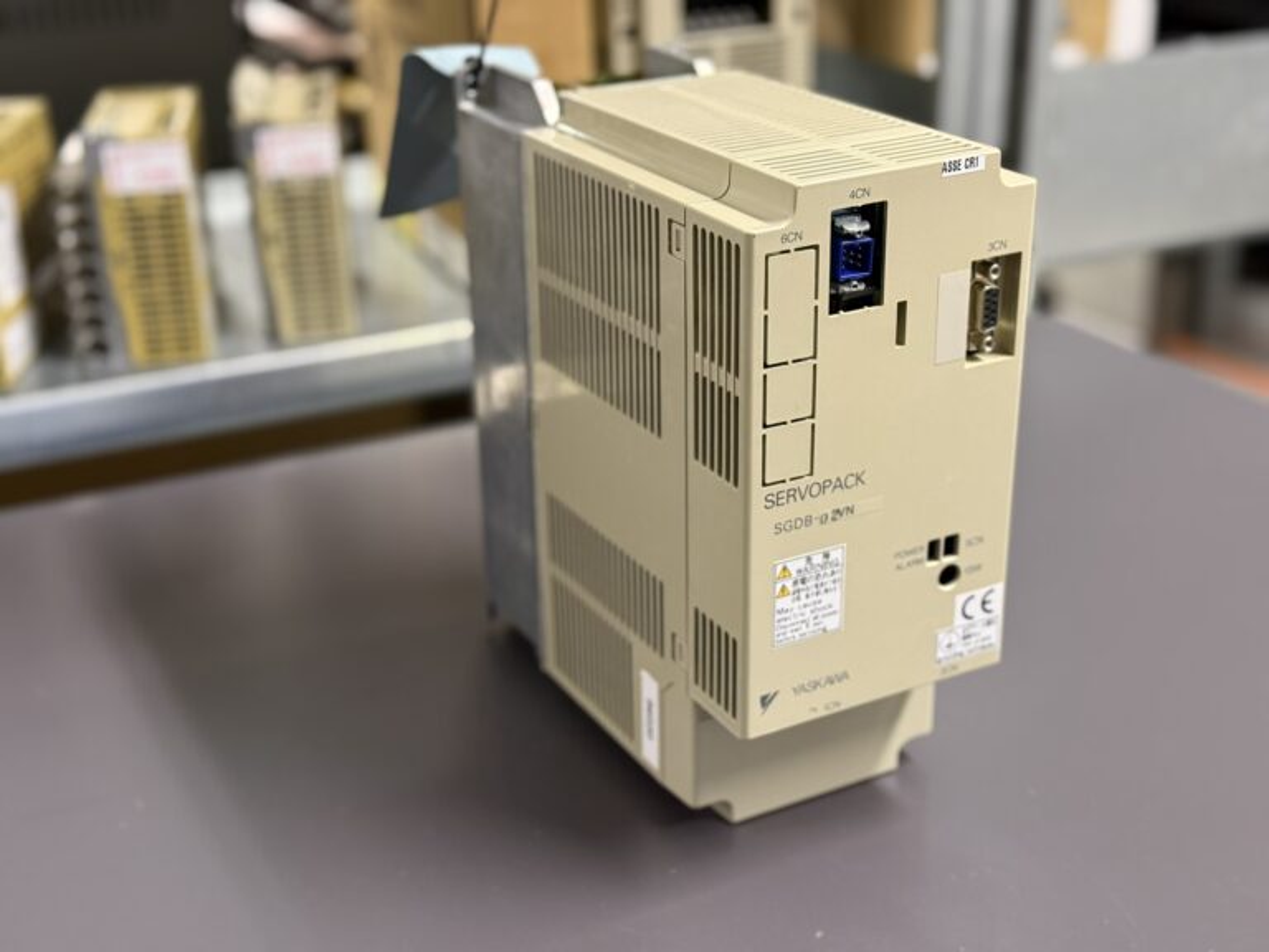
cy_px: 476
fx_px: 1760
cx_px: 634
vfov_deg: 30.3
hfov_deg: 39.7
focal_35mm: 48
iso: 250
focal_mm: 6.76
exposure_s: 1/33
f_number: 1.78
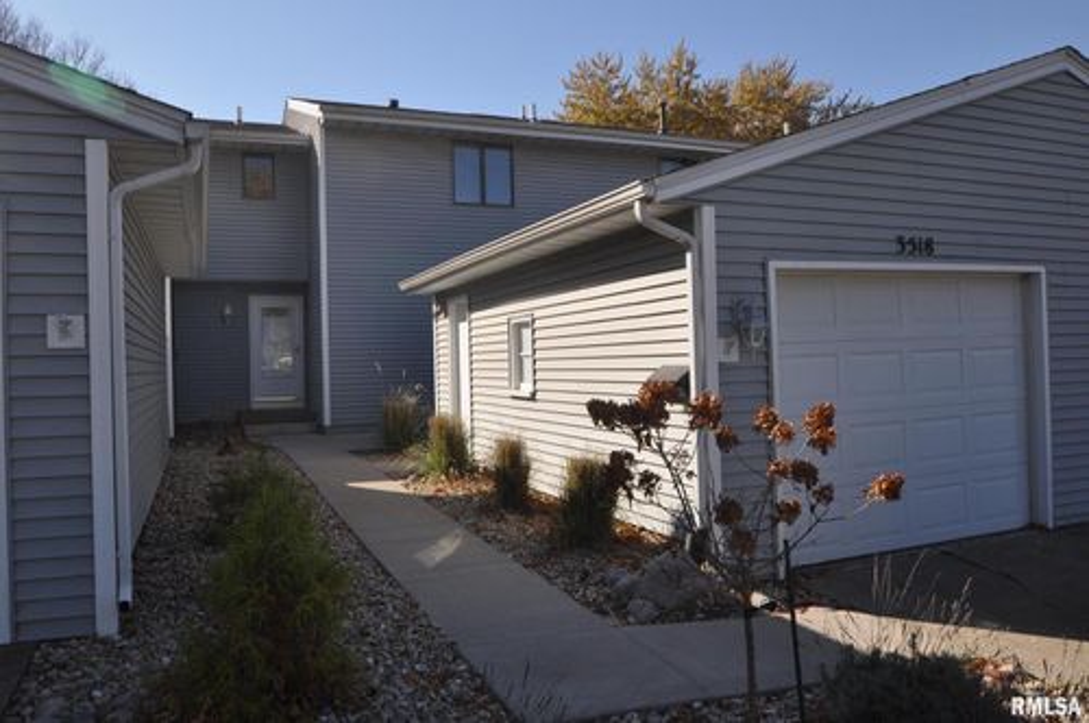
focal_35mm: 27
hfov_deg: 67.4
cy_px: 362
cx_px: 544
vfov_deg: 47.8
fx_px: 816
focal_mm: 18
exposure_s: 1/320
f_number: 9
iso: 200
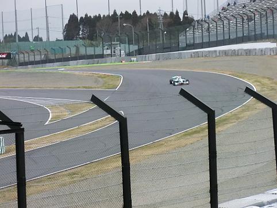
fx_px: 1233
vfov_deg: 9.6
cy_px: 104
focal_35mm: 154
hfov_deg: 12.8
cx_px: 138
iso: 640
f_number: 5.8
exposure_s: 1/1000
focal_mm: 27.1
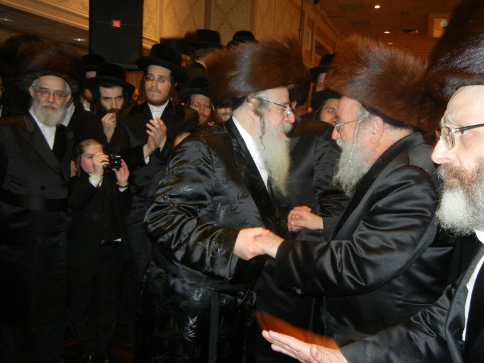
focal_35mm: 31
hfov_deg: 58.3
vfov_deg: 45.5
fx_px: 434
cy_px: 182
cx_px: 236
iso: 206
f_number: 3.5
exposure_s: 1/30
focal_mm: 5.4
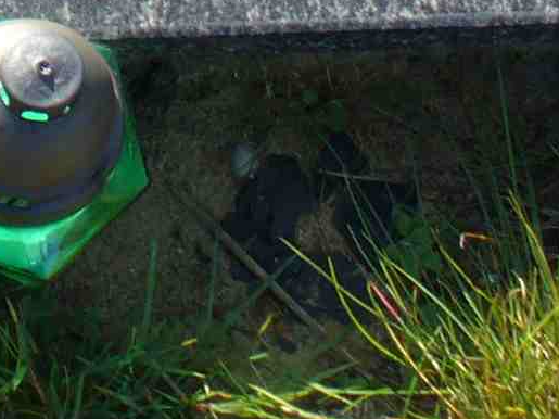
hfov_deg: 10.5
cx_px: -203
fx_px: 2971
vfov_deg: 7.5
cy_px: -596
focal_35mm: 184
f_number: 2.8
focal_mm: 6.1
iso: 80
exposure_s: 1/400
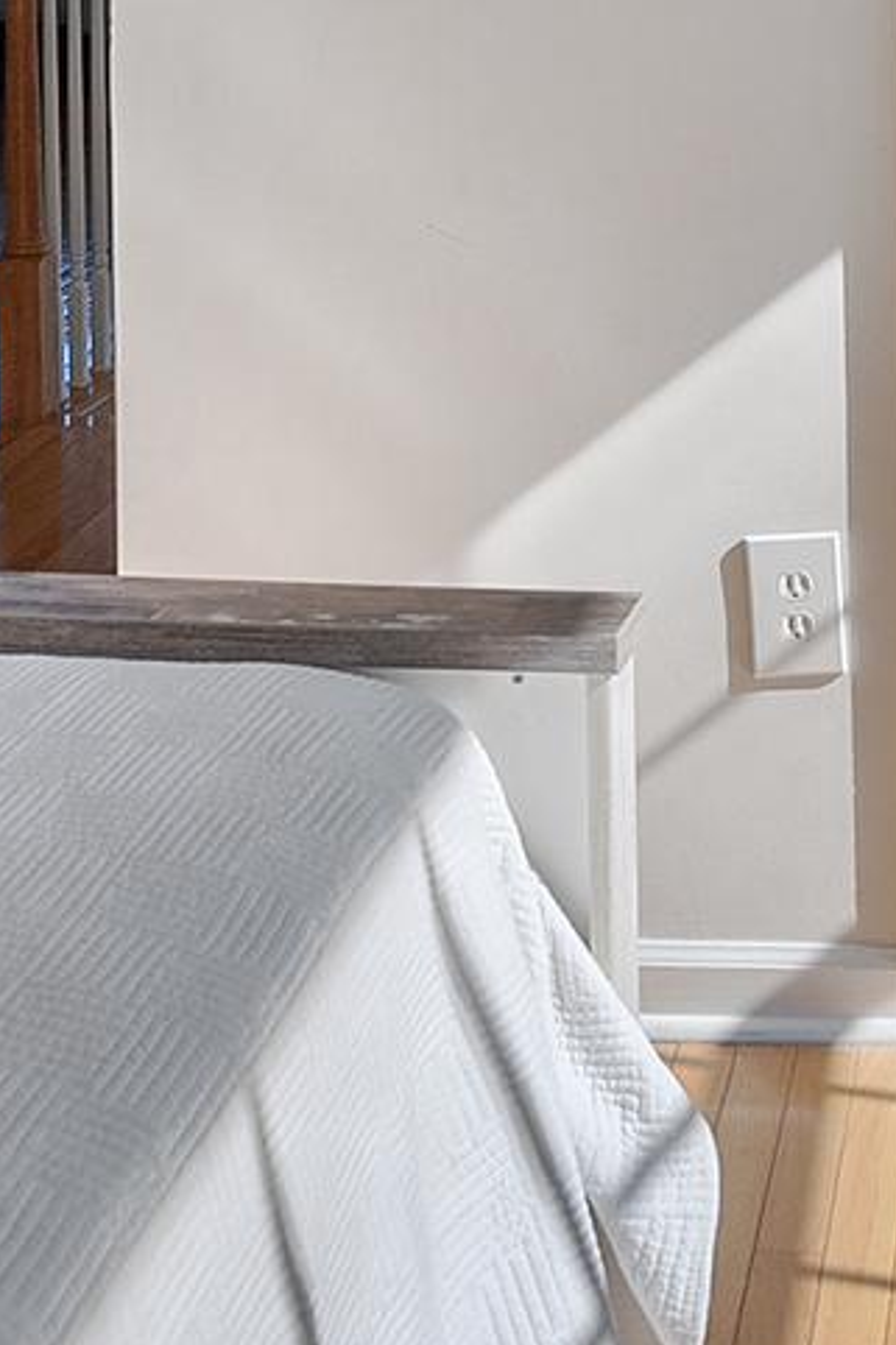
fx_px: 2540
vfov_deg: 26.3
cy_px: -289
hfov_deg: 19.3
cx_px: 955
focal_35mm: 68
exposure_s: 1/50
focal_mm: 16
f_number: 11
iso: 400
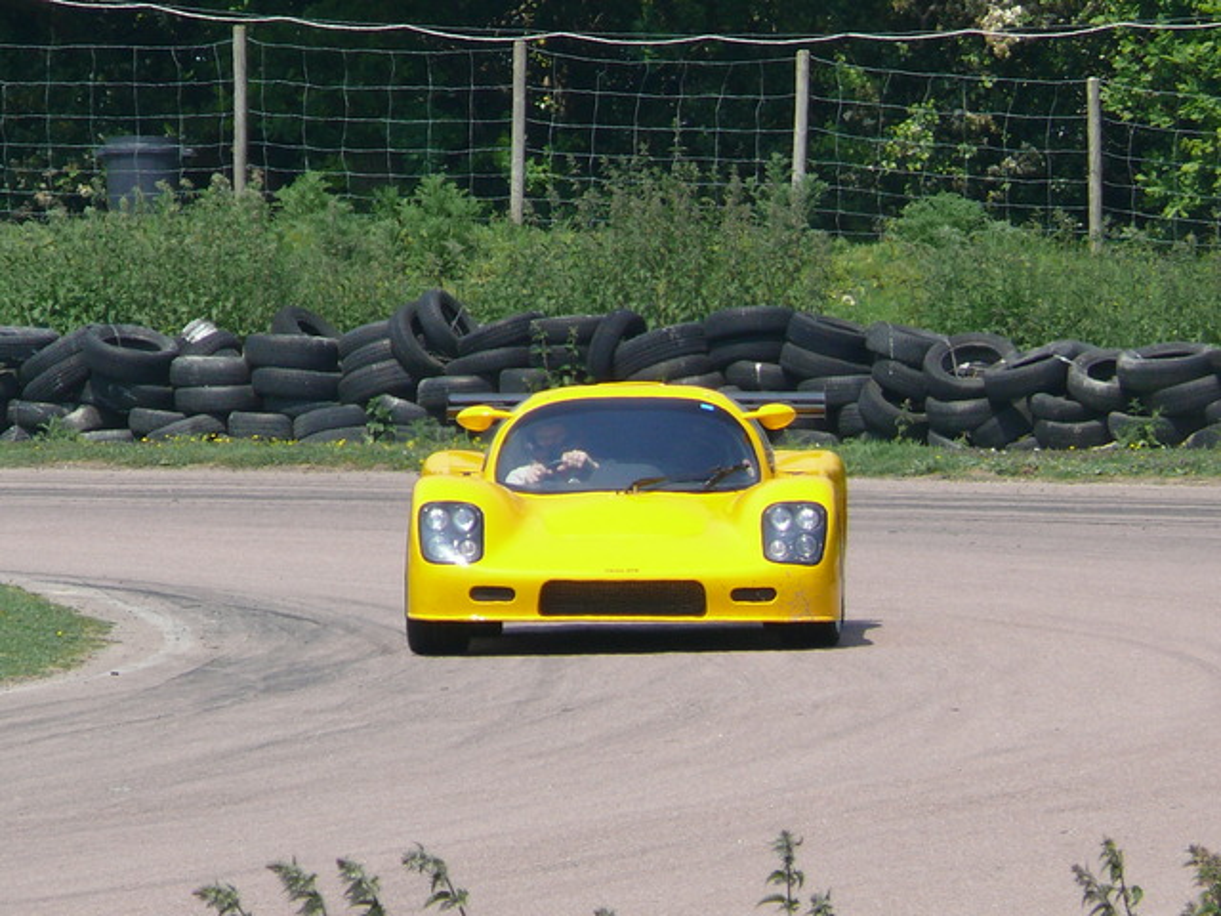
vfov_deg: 2.0
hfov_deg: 2.7
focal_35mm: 748
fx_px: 26384
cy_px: 458
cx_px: 610
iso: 100
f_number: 6.3
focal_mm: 88.8
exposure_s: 1/400
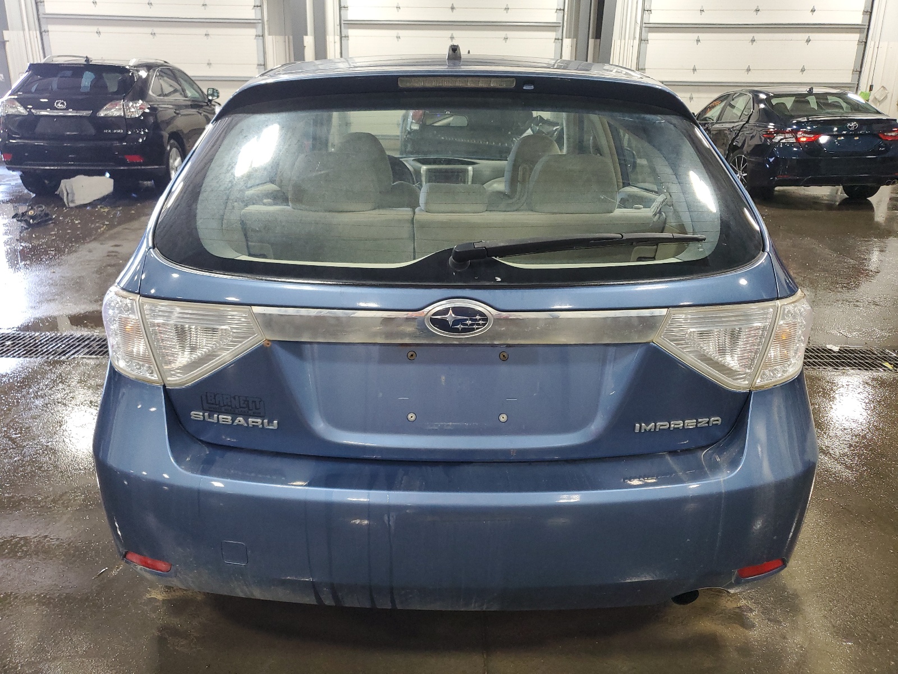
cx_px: 449
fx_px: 674
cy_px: 337
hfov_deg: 67.3
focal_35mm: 26
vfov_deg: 53.1
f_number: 1.5
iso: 175
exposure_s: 1/60.2
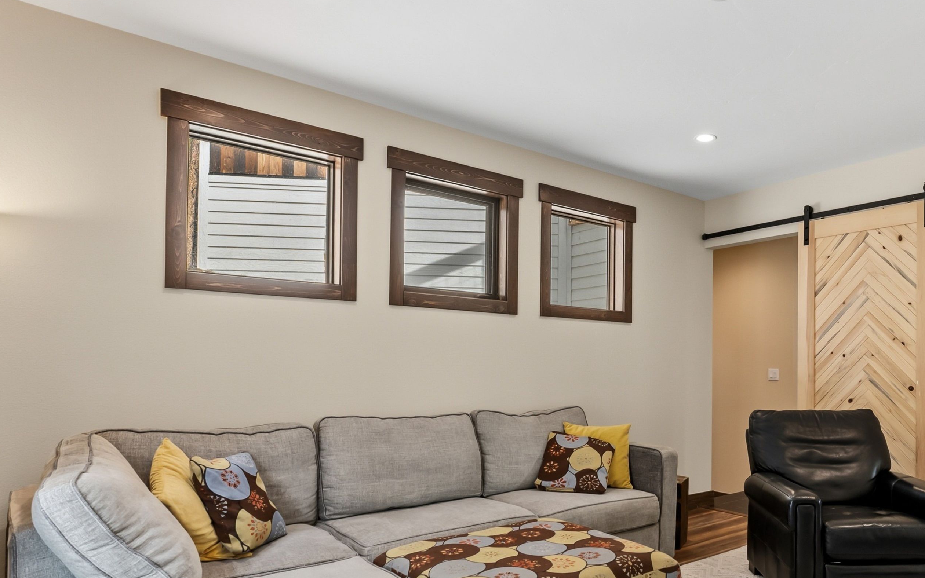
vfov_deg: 50.6
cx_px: 617
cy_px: 362
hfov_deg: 72.5
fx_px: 605
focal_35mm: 24
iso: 640
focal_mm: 14
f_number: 6.3
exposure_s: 1/320
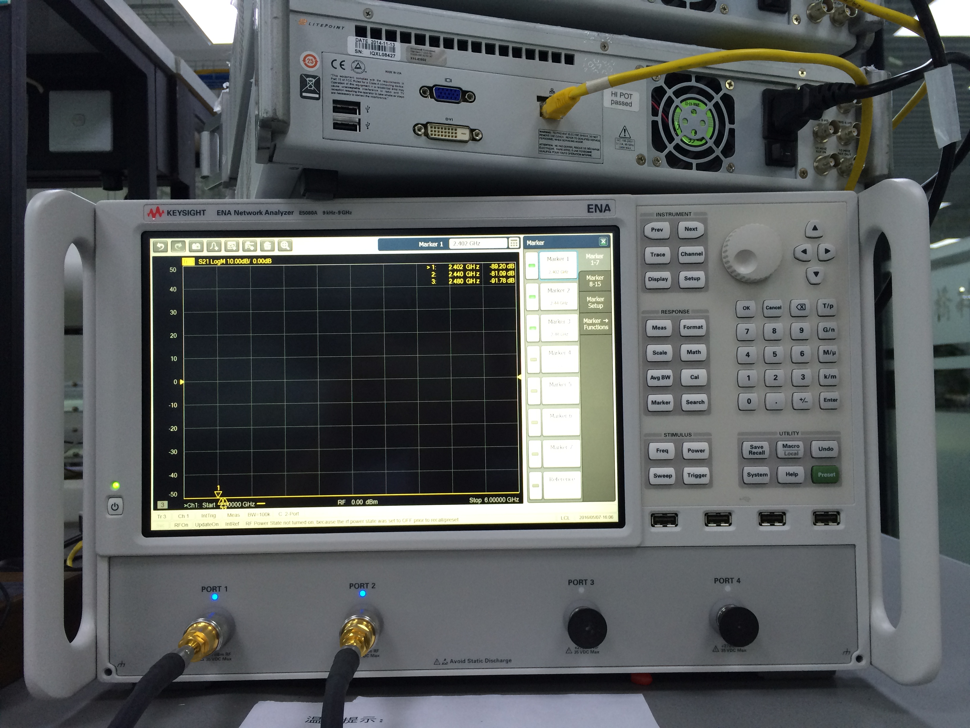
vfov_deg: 48.2
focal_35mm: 29
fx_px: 813
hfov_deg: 61.7
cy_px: 364
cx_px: 485
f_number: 2.2
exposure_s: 1/30
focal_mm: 4.15
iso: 80
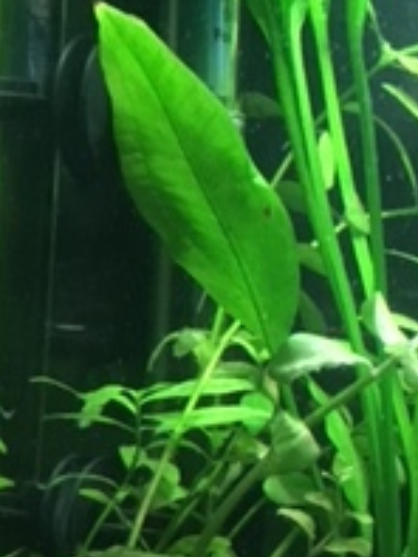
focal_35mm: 94
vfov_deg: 19.8
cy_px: 639
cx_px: 443
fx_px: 1512
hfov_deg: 15.4
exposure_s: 1/17
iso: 250
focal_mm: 4.15
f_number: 2.2
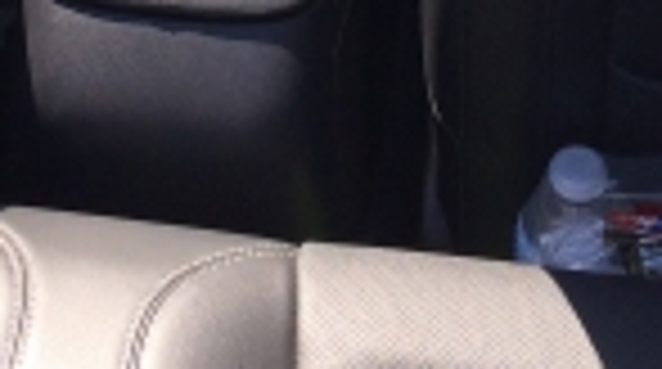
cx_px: 198
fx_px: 2418
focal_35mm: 138
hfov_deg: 15.5
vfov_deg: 7.9
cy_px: -608
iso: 32
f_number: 2.2
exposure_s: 1/419
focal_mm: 4.15
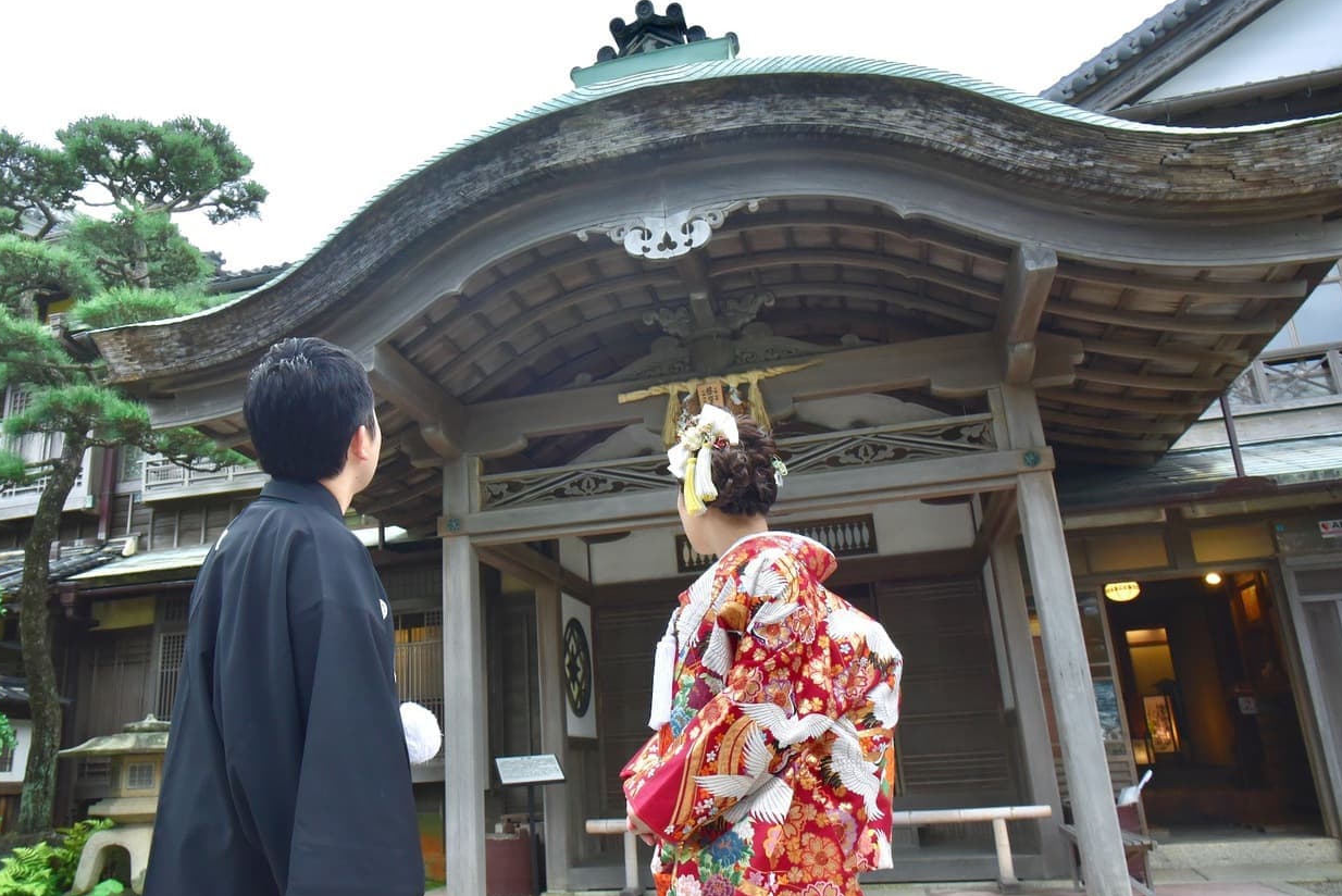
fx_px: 1044
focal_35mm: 28
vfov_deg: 46.4
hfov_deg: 65.2
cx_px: 582
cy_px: 415
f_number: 13
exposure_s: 1/200
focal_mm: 24
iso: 2000
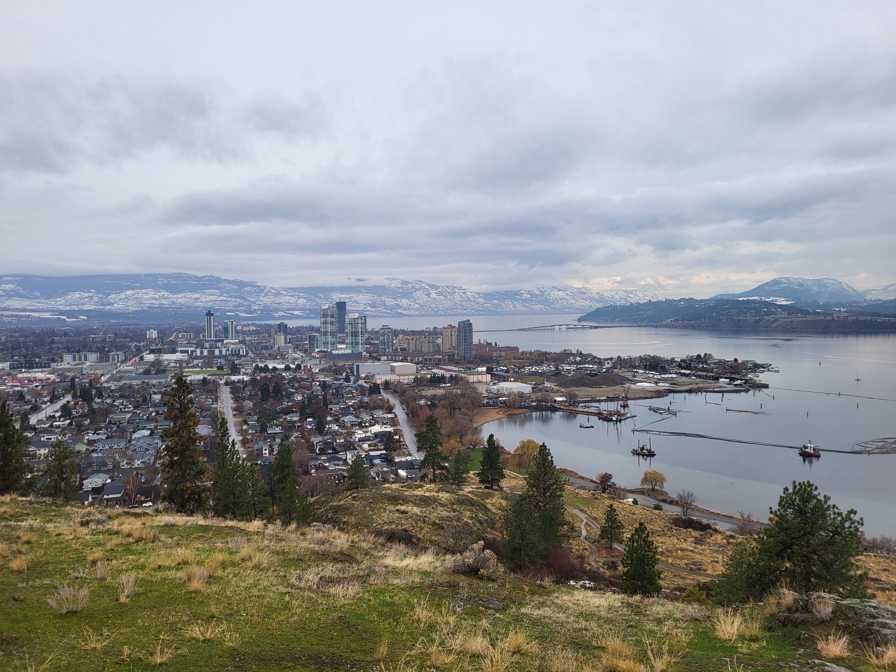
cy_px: 336
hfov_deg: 67.3
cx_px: 448
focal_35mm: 26
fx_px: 673
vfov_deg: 53.1
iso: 40
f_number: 1.8
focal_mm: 5.4
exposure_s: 1/127
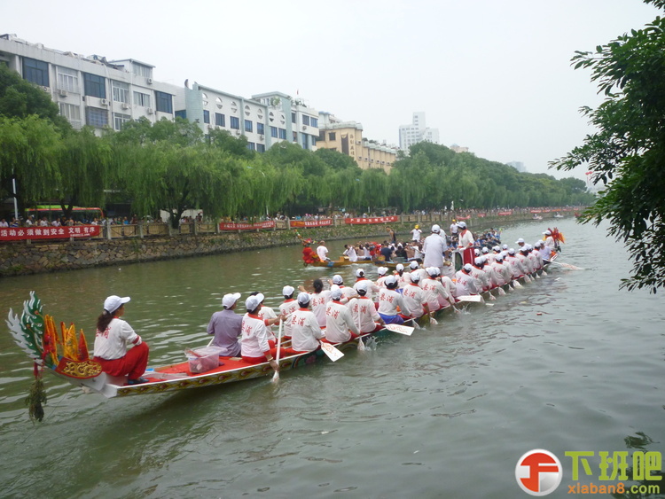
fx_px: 577
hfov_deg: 59.9
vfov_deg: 46.8
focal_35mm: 30
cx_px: 332
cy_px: 250
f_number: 3.3
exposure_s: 1/500
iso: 200
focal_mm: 5.3
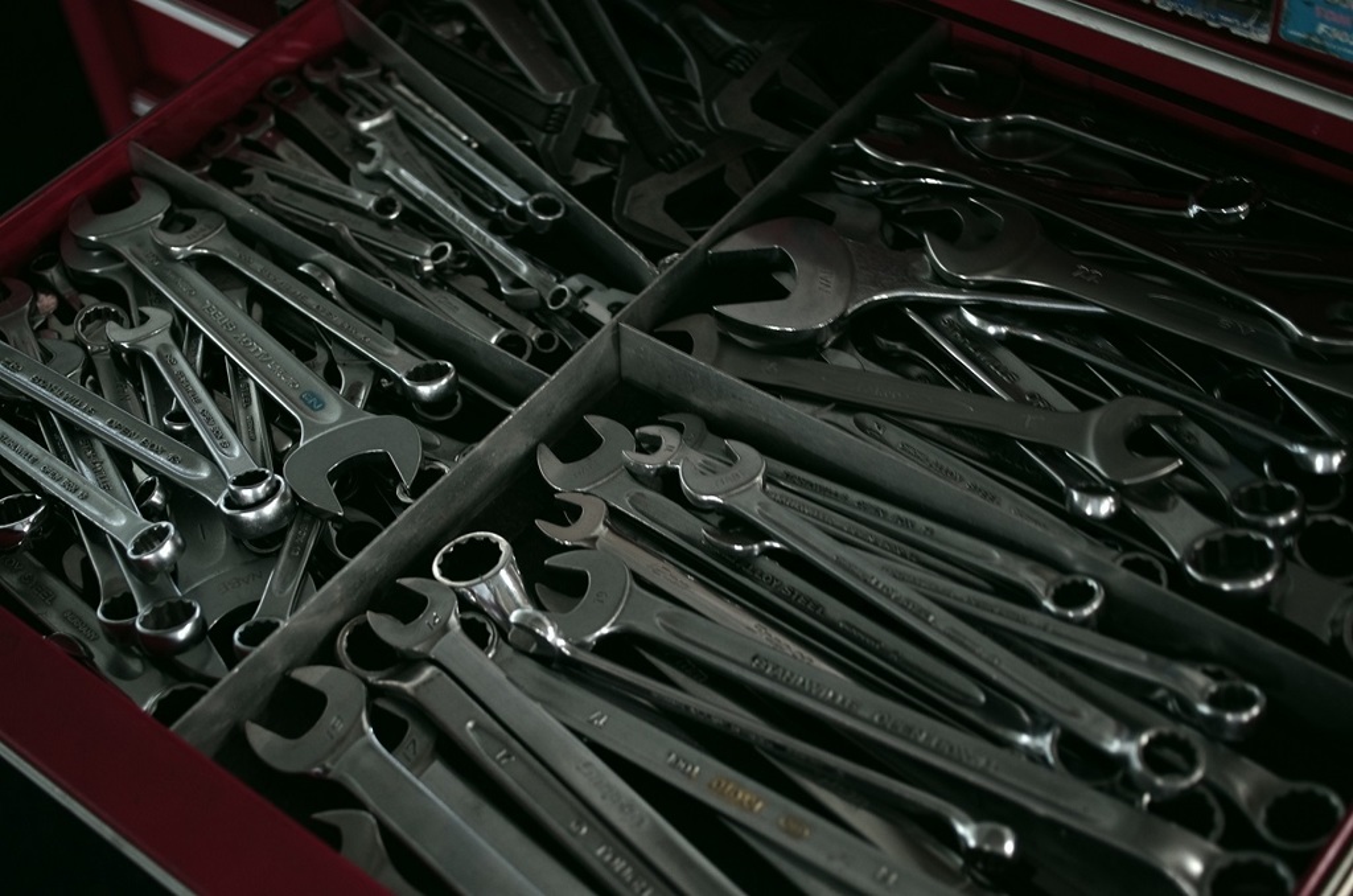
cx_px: 676
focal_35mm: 52
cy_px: 448
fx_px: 1950
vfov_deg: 25.9
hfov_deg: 38.3
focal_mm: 35
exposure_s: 1/6
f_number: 2.8
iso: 1600
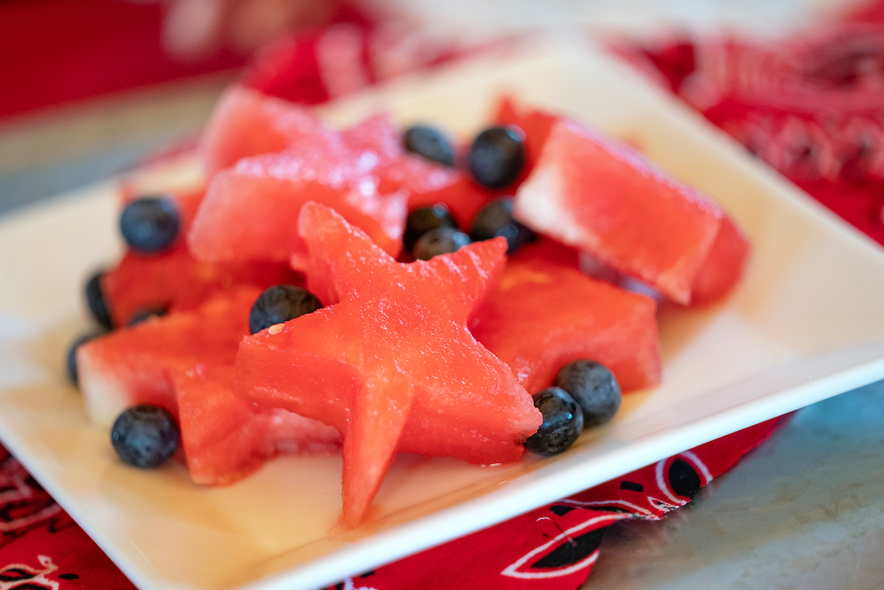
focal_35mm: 174
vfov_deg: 7.9
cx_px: 442
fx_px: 4272
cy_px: 295
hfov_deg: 11.8
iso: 1600
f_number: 2.8
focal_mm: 174
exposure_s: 1/320
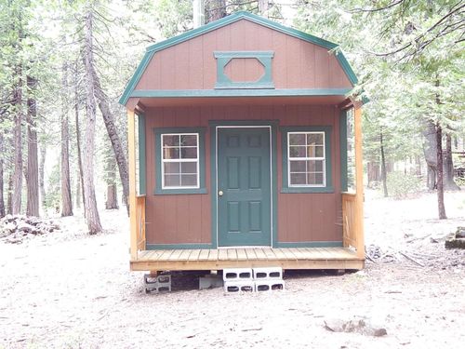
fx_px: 578
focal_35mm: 43
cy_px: 174
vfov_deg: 33.6
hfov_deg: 43.9
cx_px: 232
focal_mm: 7.7
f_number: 3.6
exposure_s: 1/30
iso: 250
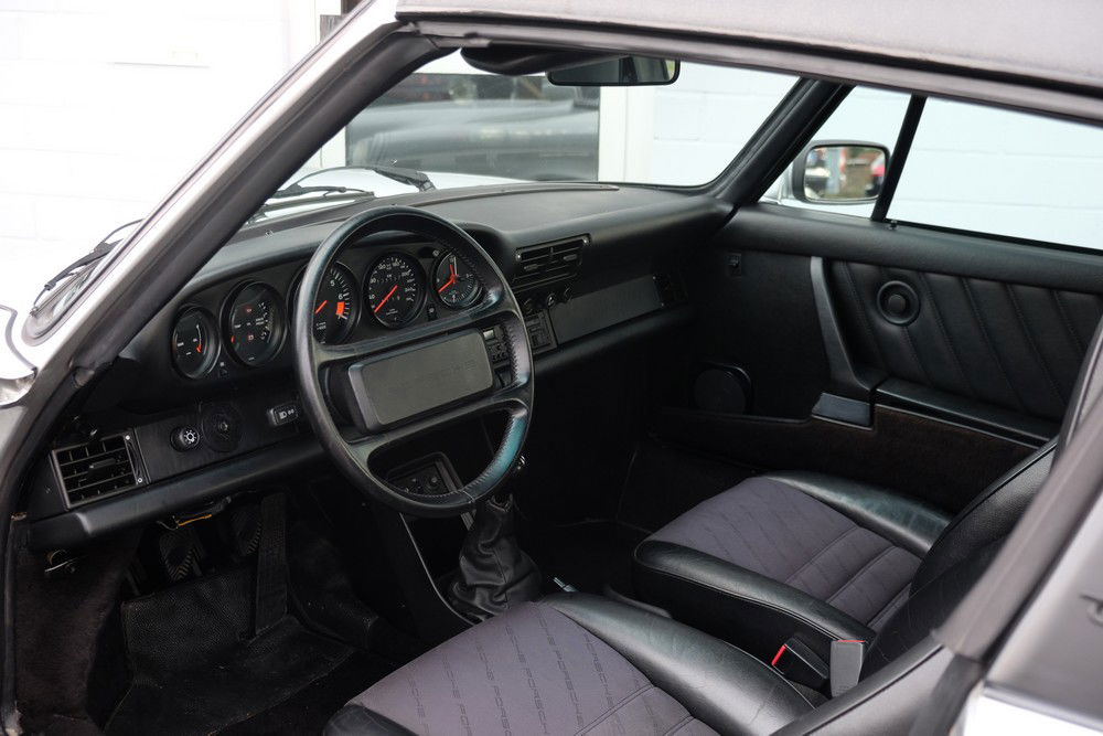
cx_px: 552
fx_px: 1226
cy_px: 368
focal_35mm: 40
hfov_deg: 48.5
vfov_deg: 33.4
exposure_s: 1/60
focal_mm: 26.5
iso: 640
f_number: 3.6
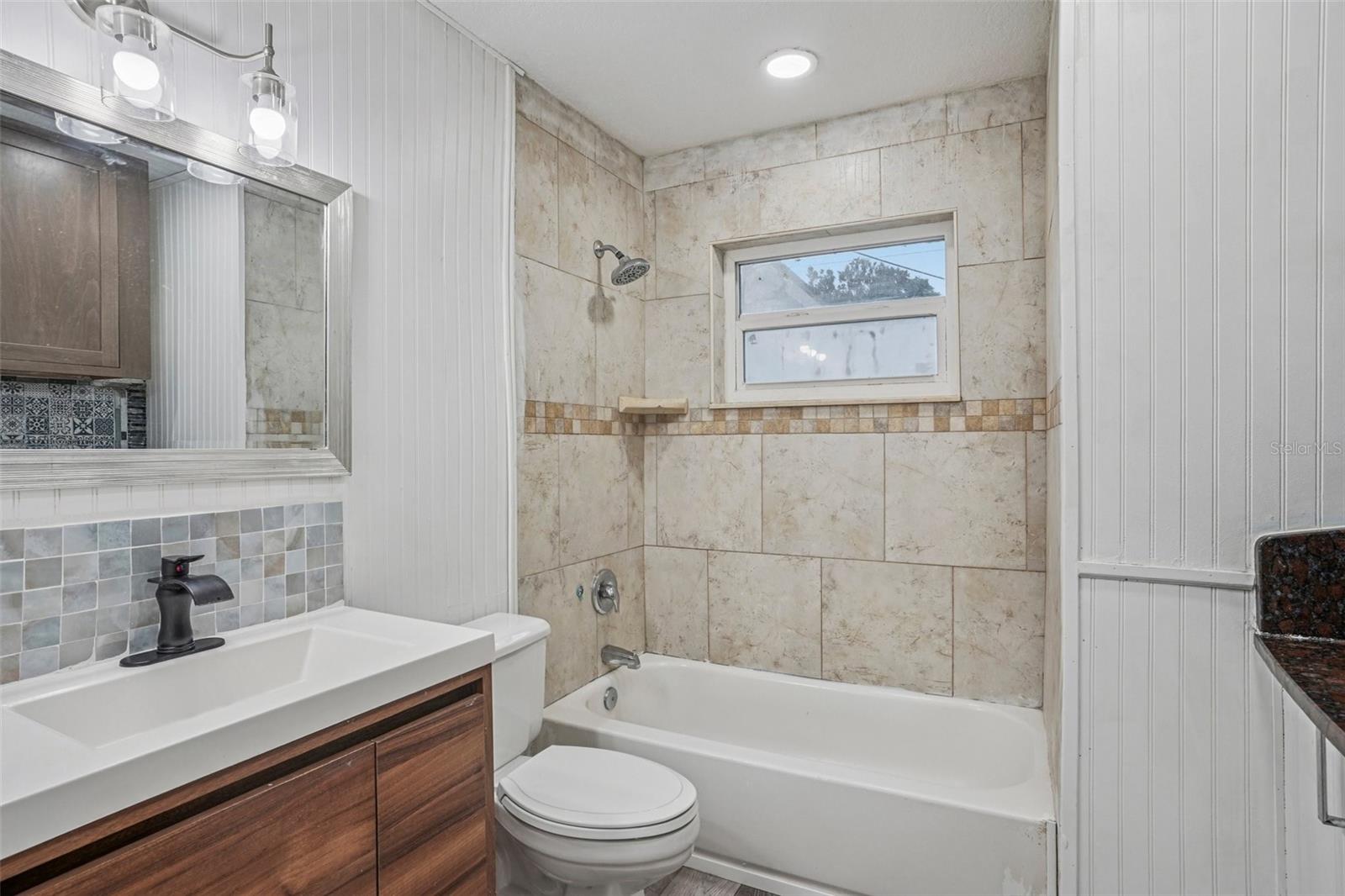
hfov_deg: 93.3
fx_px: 635
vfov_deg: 70.4
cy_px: 448
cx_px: 672
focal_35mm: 17
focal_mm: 17
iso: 320
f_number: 8
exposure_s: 1/30
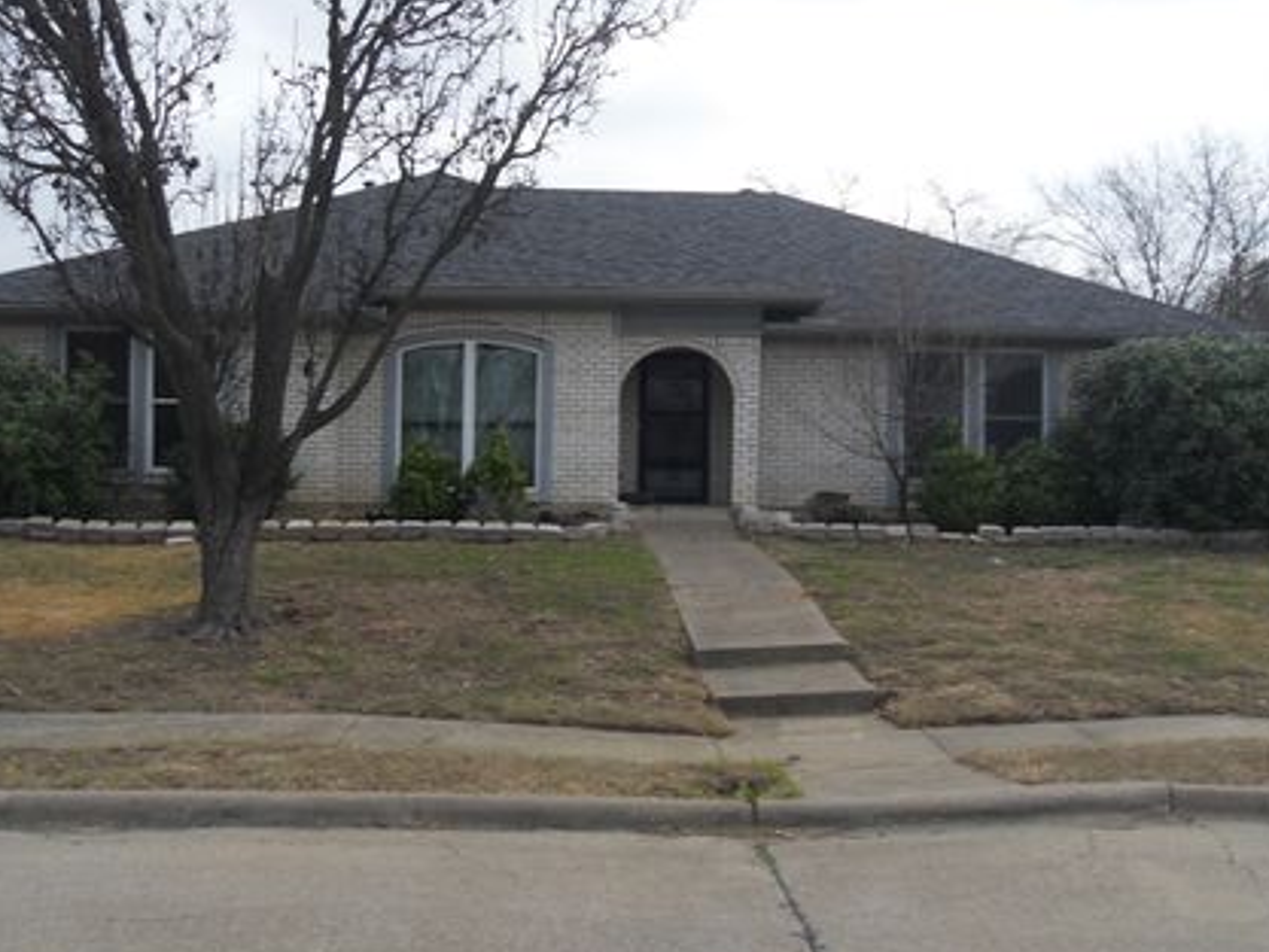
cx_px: 636
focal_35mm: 42
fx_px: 1540
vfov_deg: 34.4
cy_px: 443
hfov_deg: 44.8
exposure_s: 1/125
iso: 80
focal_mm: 6.3
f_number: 8.2
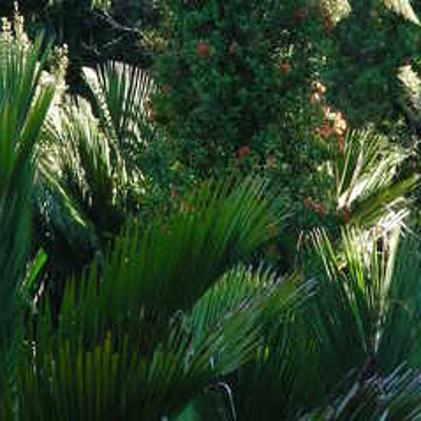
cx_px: 228
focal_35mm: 343
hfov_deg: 5.1
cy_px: -32
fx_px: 4720
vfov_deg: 5.1
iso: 152
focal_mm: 28.7
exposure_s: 1/125
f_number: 3.5
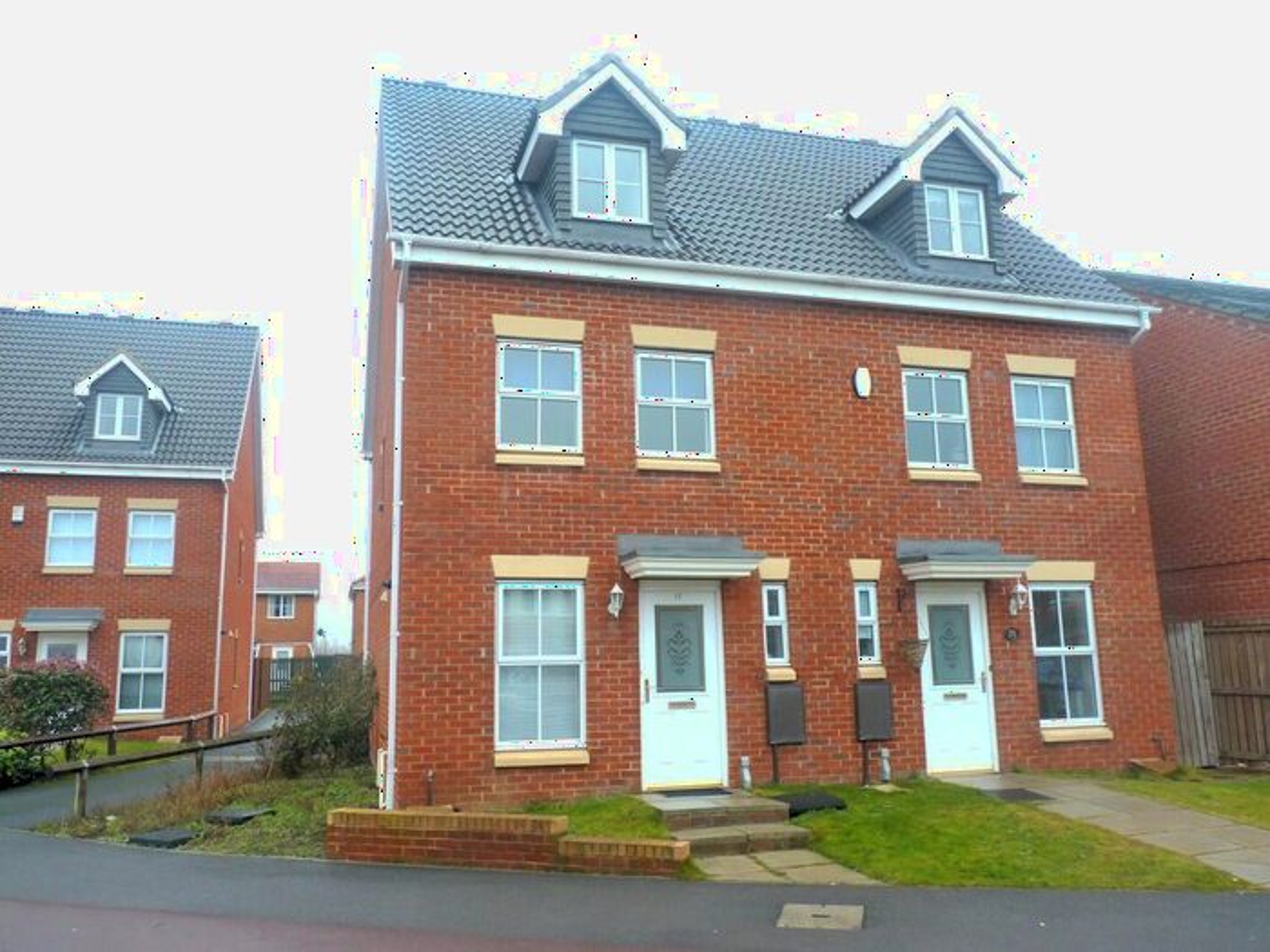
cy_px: 476
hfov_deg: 65.3
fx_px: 991
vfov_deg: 51.4
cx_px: 635
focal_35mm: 27
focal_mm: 4.8
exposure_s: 1/80
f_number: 2.8
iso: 80
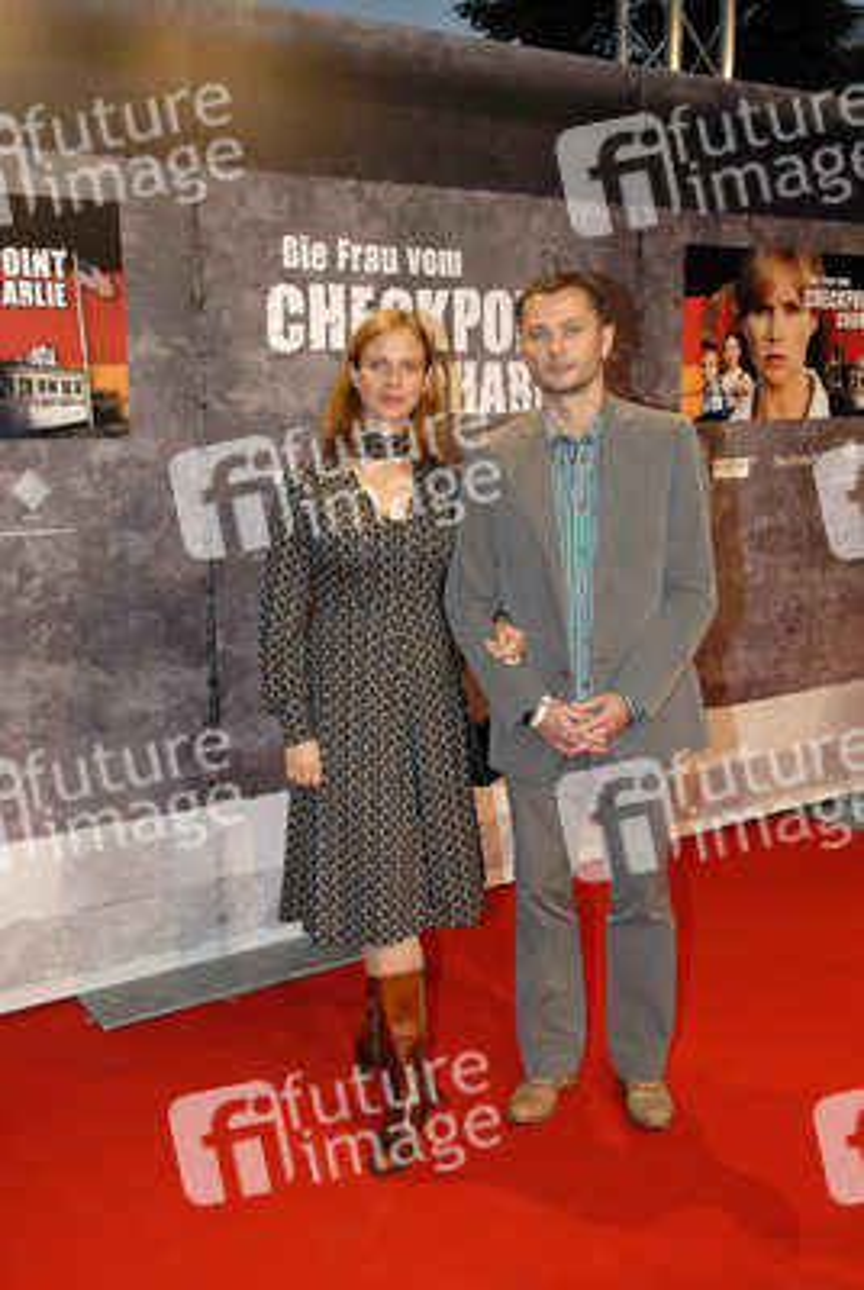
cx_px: 432
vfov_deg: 49.5
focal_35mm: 39
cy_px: 645
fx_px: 1399
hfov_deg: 34.3
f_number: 5.6
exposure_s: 1/160
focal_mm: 26
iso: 500
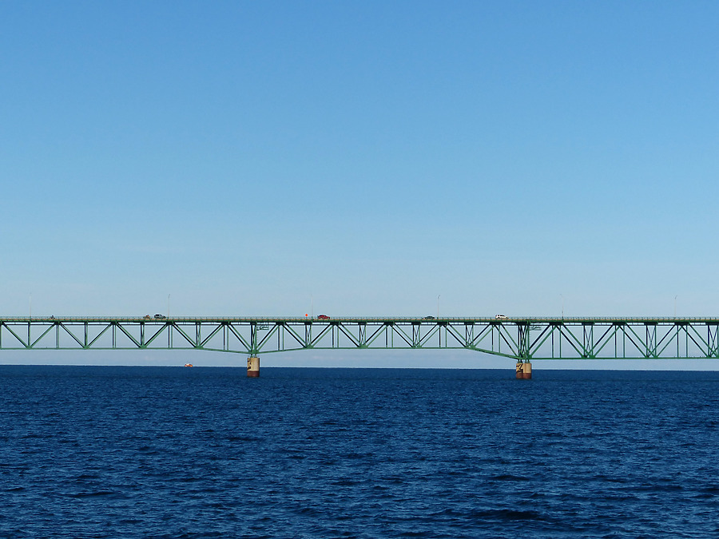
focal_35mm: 107
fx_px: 2222
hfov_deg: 18.4
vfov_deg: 13.8
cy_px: 270
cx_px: 360
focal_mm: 19.2
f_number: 5
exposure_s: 1/1600
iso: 100
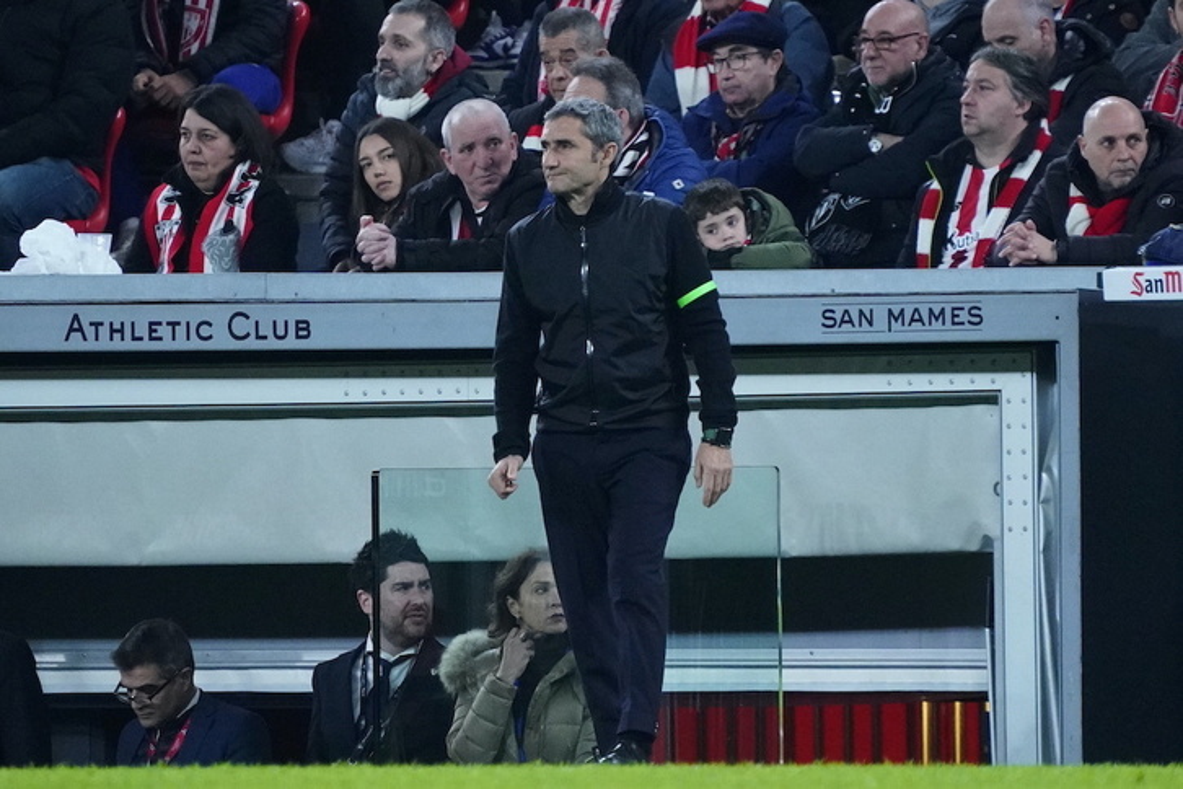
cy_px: 394
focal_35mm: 900
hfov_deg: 2.3
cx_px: 592
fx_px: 29573
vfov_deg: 1.5
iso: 8000
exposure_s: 1/1000
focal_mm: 600
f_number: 6.3
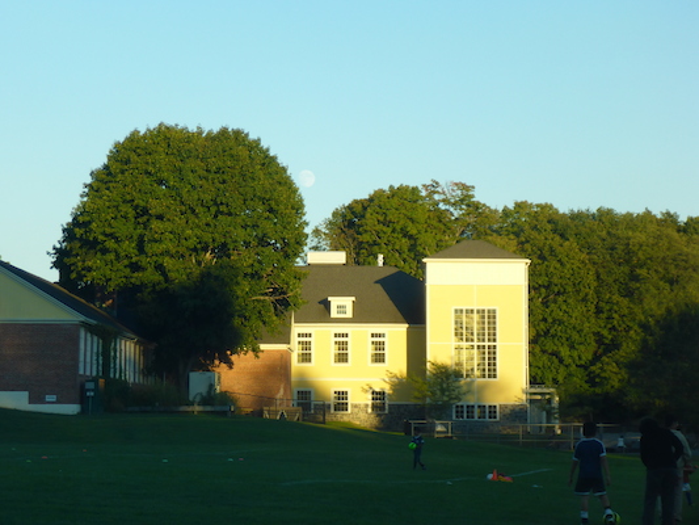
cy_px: 262
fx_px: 1878
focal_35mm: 93
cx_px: 350
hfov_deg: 21.1
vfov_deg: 15.9
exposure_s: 1/100
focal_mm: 16.6
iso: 125
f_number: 5.7
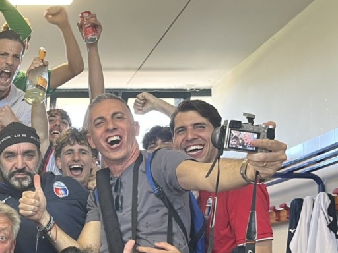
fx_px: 635
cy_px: 215
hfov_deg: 26.6
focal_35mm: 65
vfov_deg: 22.2
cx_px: -63
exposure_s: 1/50
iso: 100
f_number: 1.6
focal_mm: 5.1
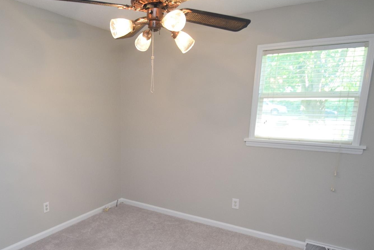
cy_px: 152
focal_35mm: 26
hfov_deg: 67.3
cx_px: 135
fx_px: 274
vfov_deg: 48.6
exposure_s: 1/60
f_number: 3.5
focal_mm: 11.5
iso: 900
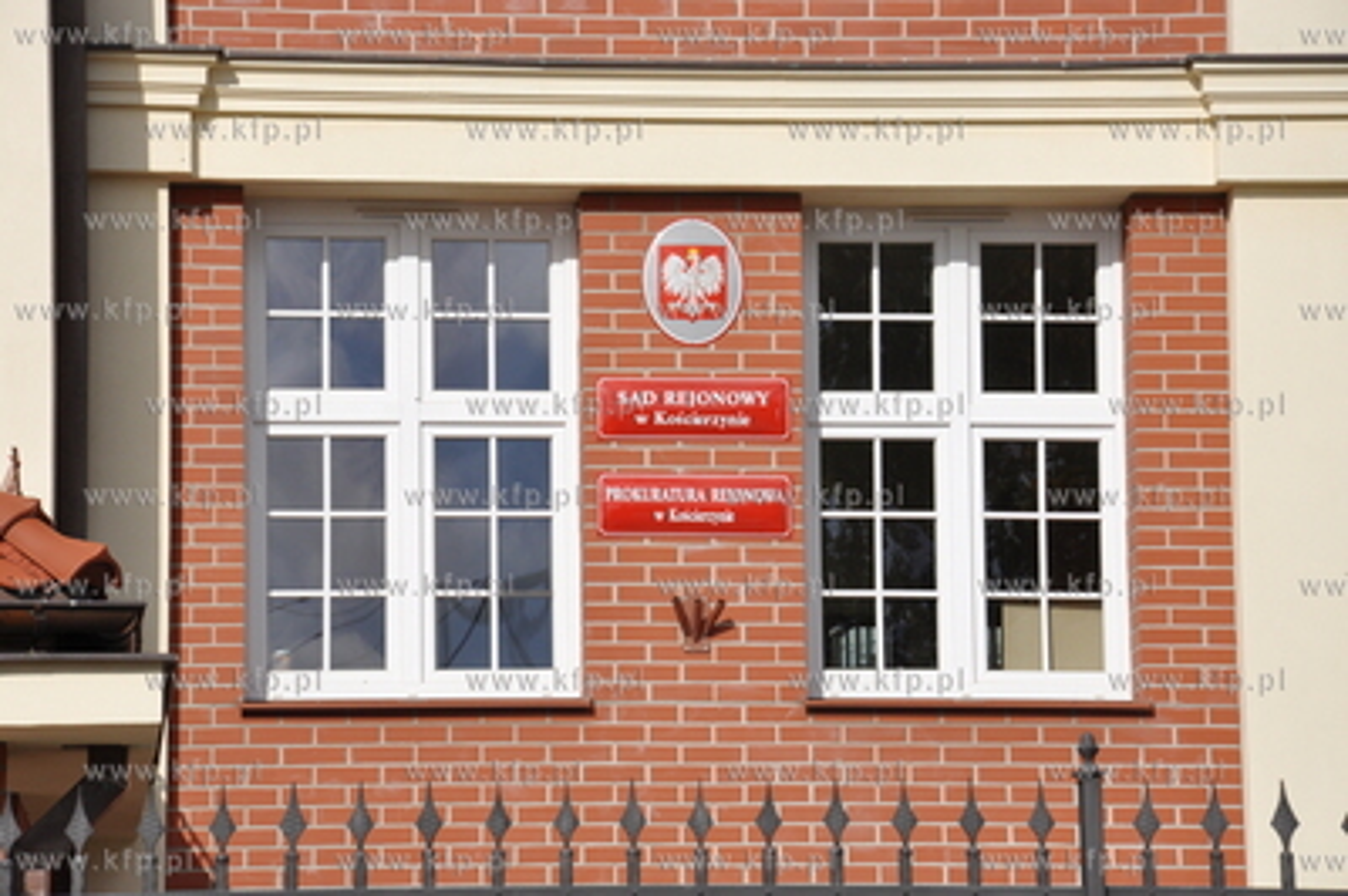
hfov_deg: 13.1
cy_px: 448
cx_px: 674
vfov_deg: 8.7
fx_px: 5893
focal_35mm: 158
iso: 500
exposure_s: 1/1600
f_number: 10
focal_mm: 105
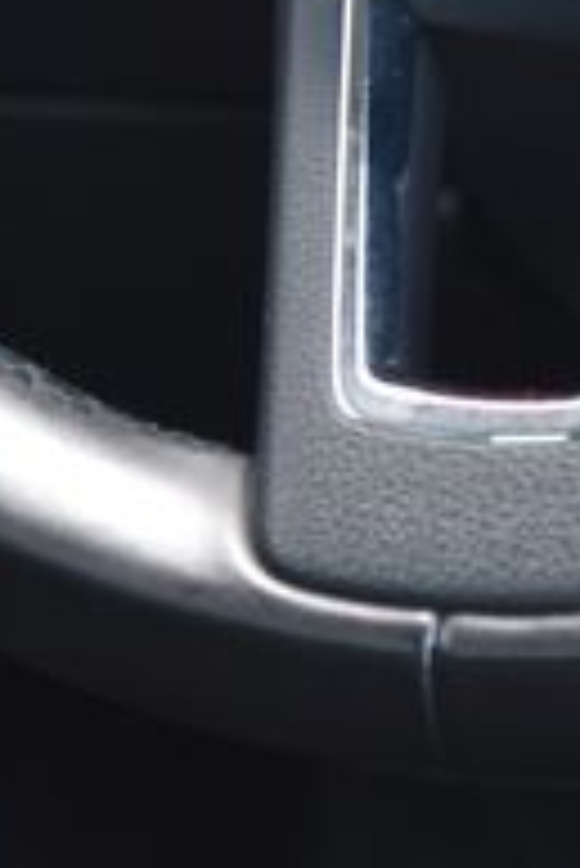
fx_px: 6392
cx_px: 661
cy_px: -616
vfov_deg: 7.6
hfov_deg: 5.2
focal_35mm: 265
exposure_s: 1/40
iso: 500
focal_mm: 50
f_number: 4
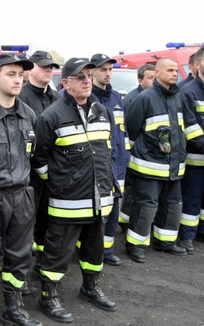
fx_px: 514
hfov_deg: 21.2
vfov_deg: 35.2
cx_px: -26
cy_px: 163
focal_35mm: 58
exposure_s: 1/125
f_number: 4.5
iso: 400
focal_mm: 25
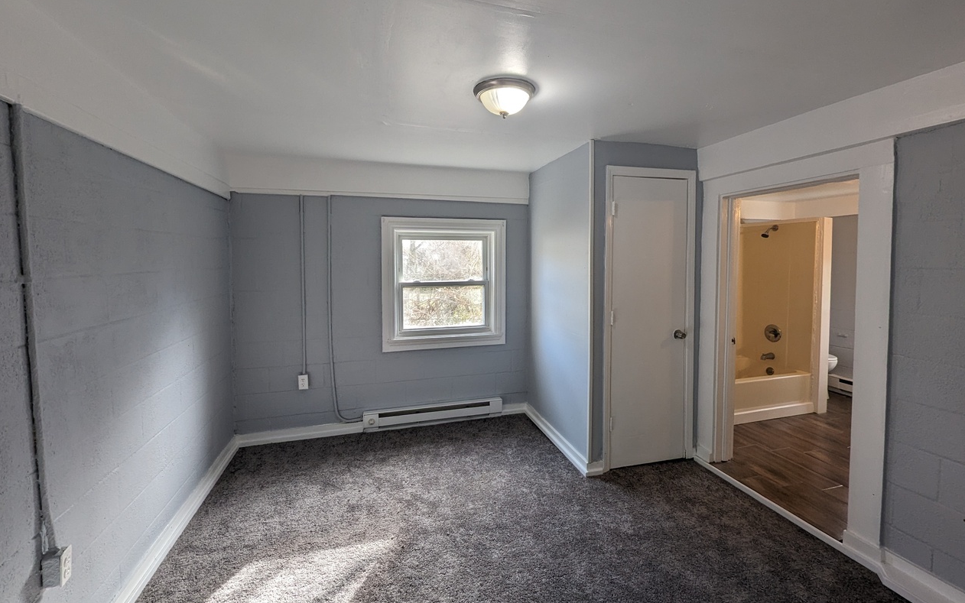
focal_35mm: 14
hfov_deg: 105.3
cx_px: 486
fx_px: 368
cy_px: 276
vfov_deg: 78.5
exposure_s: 1/120
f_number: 2.2
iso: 71
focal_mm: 1.95
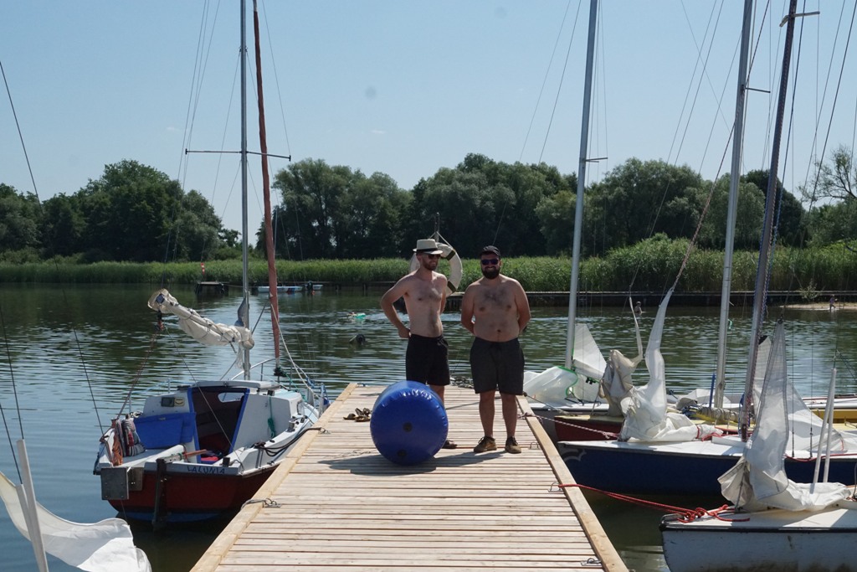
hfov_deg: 37.8
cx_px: 428
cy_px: 286
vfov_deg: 25.8
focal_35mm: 52
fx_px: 1250
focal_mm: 35
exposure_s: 1/3200
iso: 1600
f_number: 10
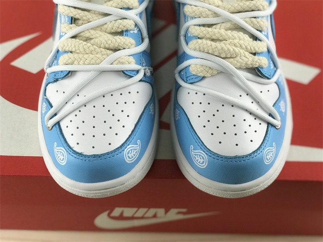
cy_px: 121
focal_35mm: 57
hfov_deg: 33.8
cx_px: 162
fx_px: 532
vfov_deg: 25.7
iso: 64
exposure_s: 1/50
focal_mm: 6.6
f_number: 2.8
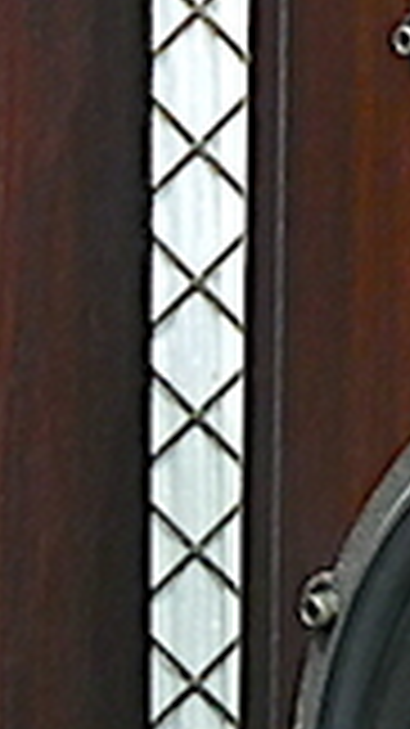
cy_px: 342
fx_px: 7120
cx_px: 248
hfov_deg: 3.3
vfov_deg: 5.9
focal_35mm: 368
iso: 200
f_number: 4.5
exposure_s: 1/2.5
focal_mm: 10.3
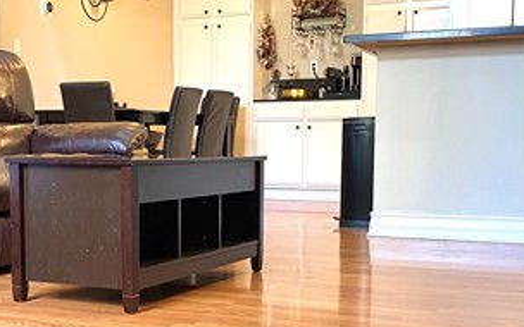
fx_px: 828
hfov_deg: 34.9
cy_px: 234
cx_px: 202
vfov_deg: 22.2
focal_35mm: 58
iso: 320
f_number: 1.8
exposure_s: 1/60
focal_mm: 4.25
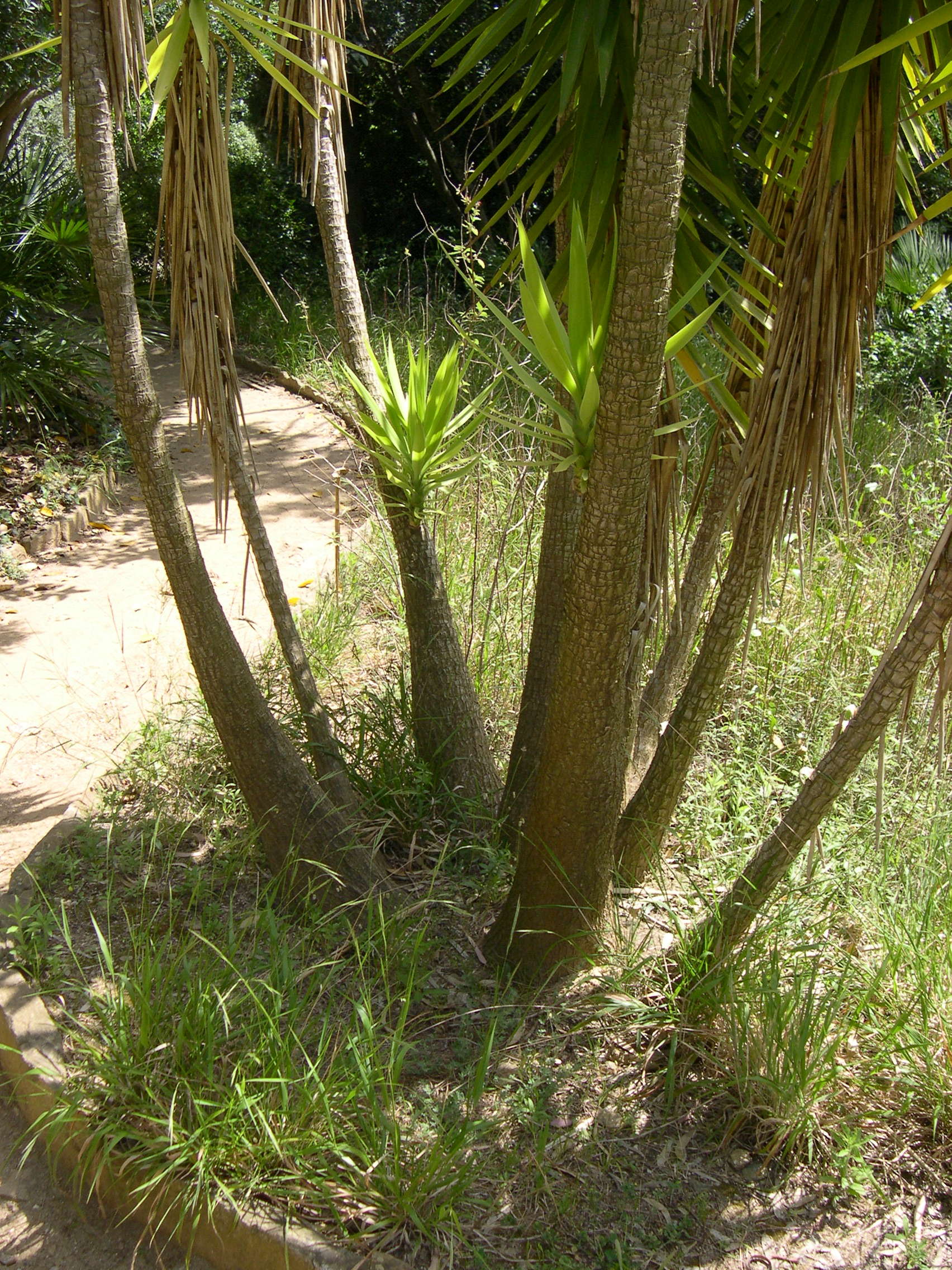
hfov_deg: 37.7
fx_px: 1393
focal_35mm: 38
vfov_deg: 49.0
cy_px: 635
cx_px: 476
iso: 100
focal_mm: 8
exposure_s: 1/439
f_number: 2.8
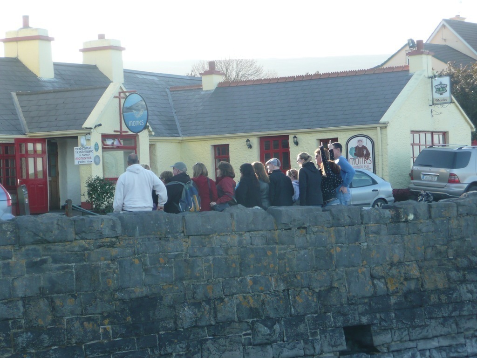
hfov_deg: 20.4
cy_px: 179
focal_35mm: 96
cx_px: 238
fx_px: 1323
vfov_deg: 15.4
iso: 100
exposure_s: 1/100
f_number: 4.7
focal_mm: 15.7
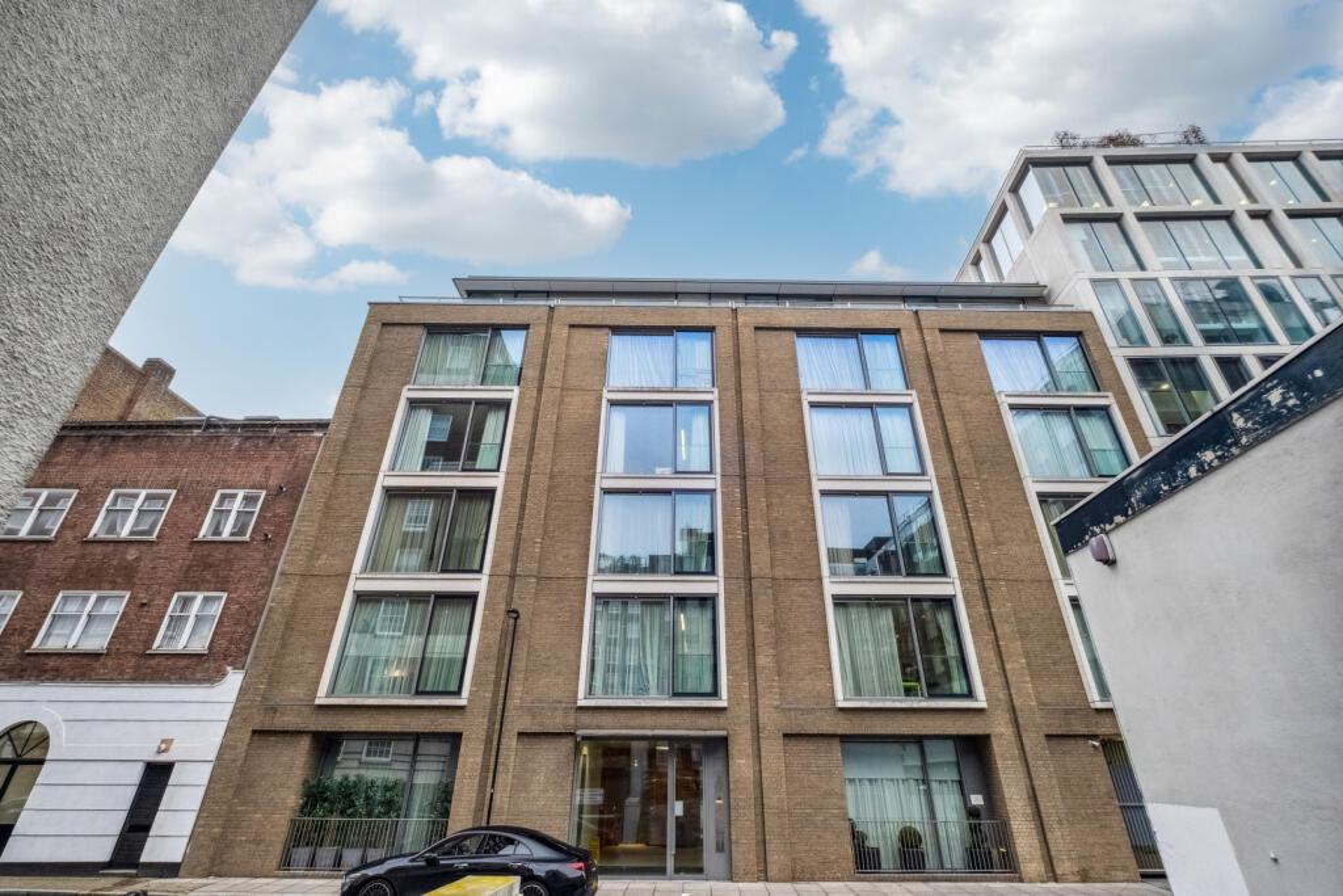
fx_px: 560
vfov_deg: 77.3
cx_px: 672
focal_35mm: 15
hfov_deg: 100.4
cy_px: 448
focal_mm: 10
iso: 3200
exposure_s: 1/320
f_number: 8
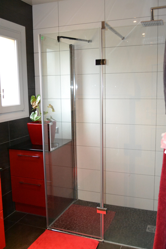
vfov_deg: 53.1
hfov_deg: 36.9
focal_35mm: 36
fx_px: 249
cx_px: 83
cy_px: 124
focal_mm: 24
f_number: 4
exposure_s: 1/60
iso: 2800
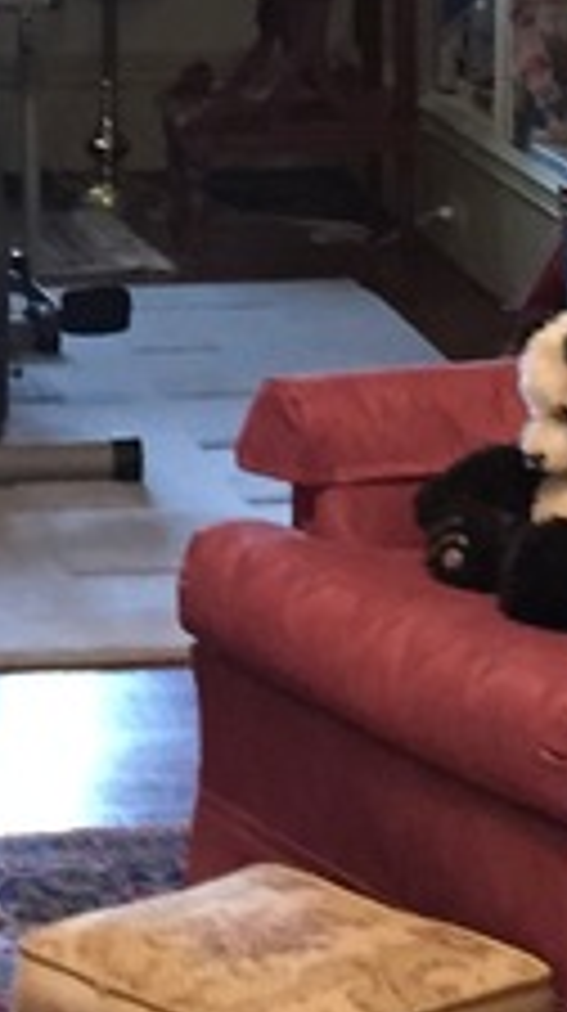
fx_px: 3862
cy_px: -121
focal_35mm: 144
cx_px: -14
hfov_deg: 8.3
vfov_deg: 14.6
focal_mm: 4.15
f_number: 2.2
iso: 250
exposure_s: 1/15
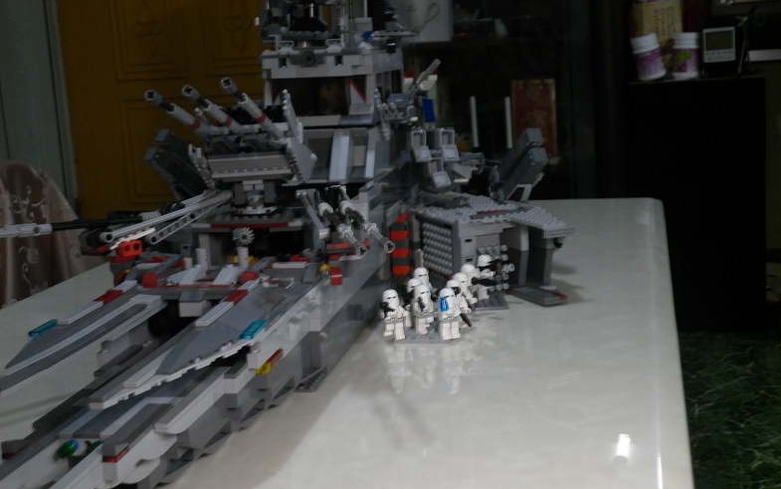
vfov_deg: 24.0
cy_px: 250
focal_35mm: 54
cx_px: 390
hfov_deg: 37.5
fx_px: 1150
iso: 200
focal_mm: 9
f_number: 3.8
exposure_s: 1/15
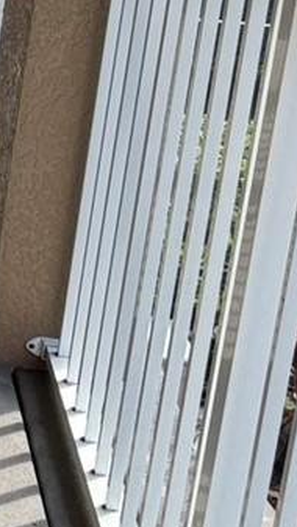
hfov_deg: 8.0
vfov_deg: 17.0
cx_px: -689
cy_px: 48
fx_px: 1733
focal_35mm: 124
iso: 80
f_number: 1.78
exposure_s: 1/383
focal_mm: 6.76
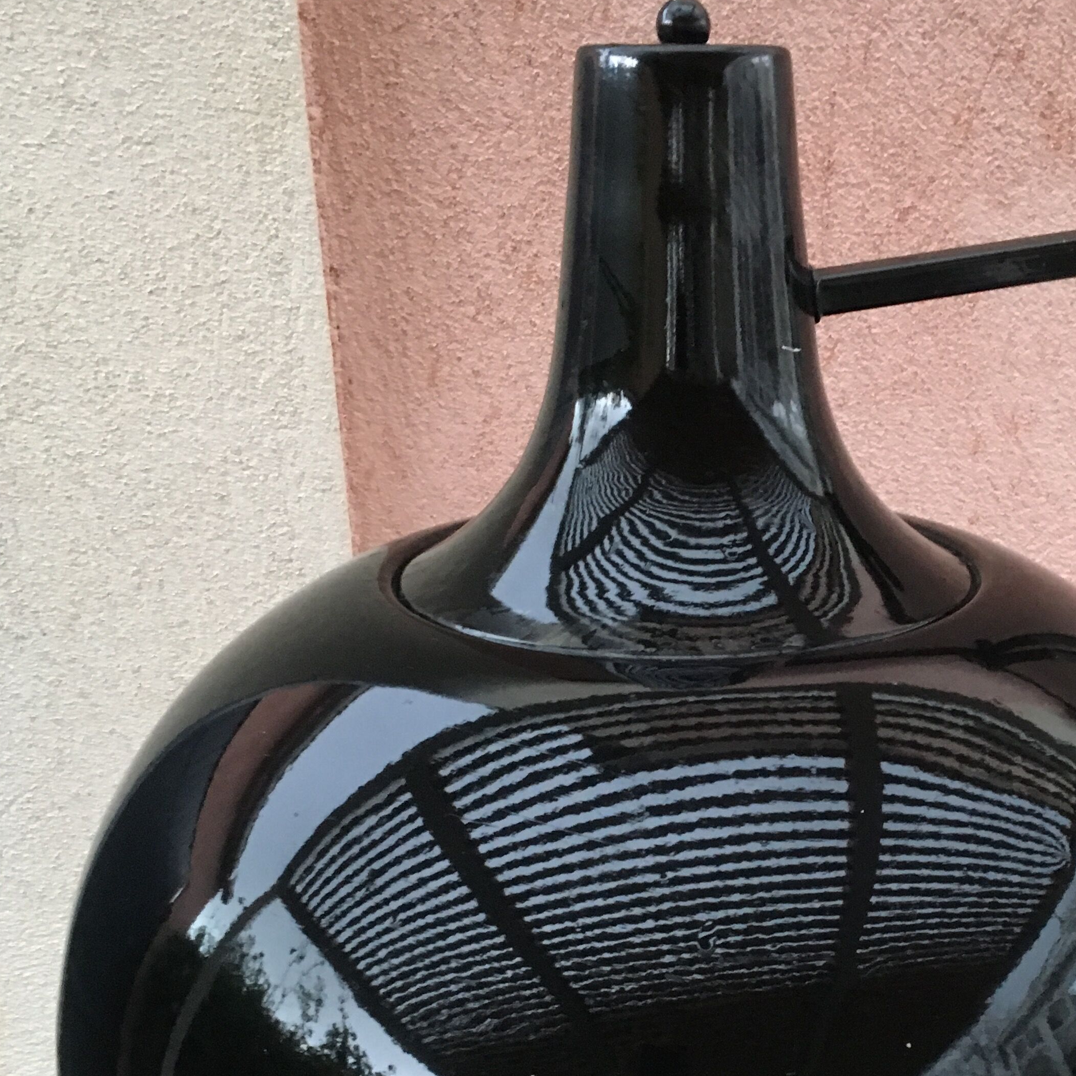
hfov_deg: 34.3
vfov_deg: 34.2
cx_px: 739
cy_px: 769
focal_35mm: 49
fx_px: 1723
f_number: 2.2
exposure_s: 1/17
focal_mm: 4.15
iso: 200
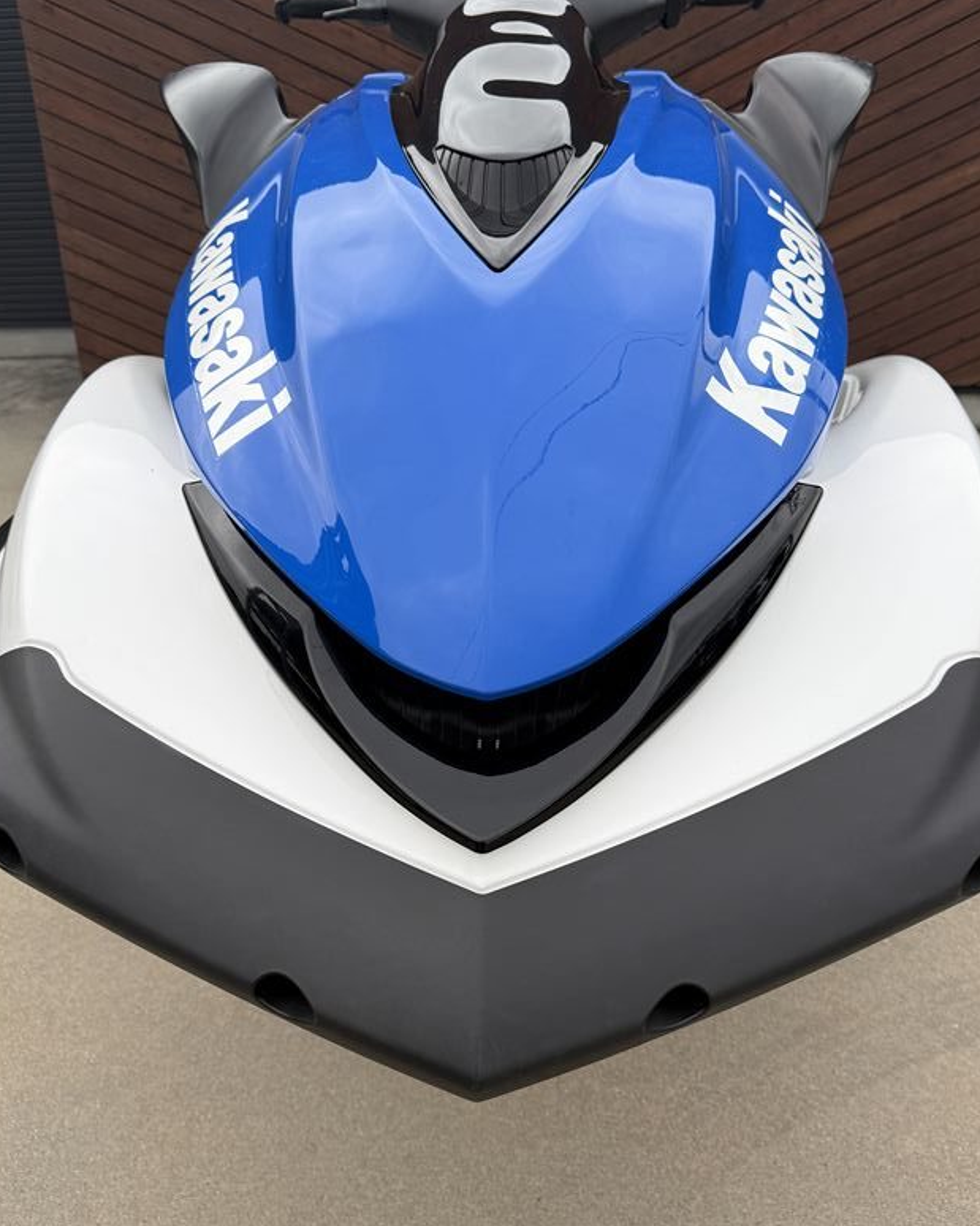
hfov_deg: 47.1
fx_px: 1124
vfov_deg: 57.2
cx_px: 489
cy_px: 621
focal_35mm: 31
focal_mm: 6.76
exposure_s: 1/742
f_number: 1.78
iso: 80
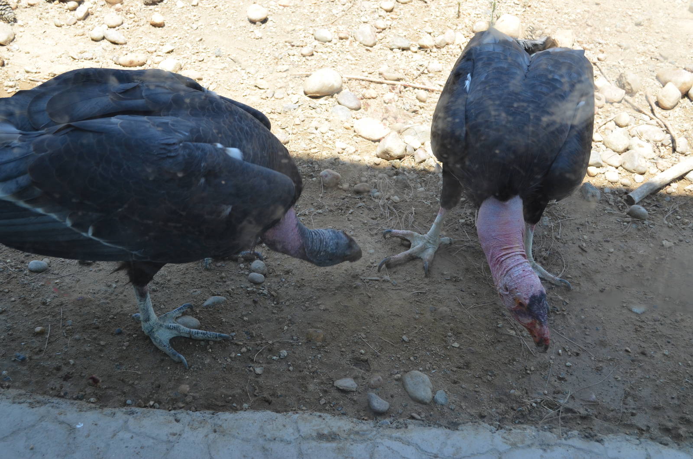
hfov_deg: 43.7
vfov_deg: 29.7
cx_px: 346
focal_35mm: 45
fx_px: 865
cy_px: 230
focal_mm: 30
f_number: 6.3
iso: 200
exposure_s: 1/160
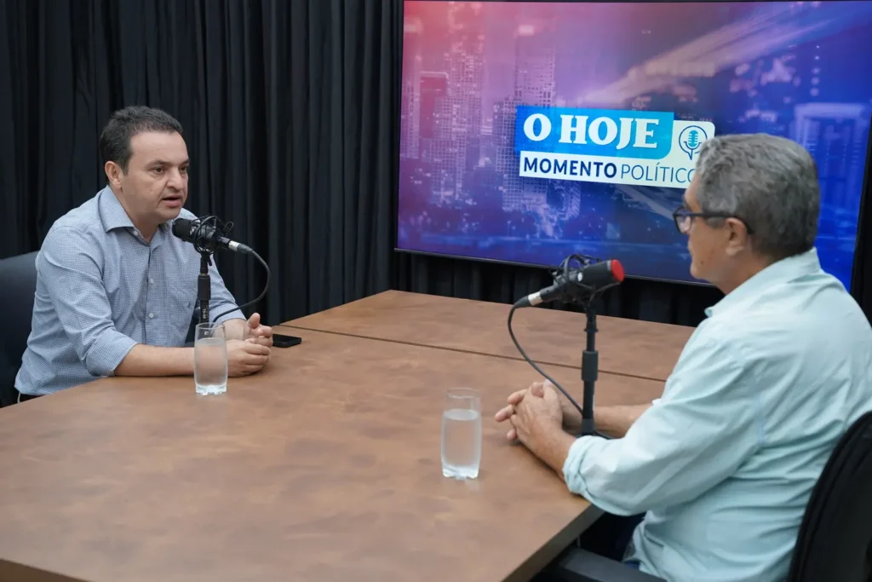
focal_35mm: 47
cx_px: 436
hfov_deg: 41.6
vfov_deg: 28.4
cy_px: 291
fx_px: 1148
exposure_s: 1/160
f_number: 4
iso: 500
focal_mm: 47.4
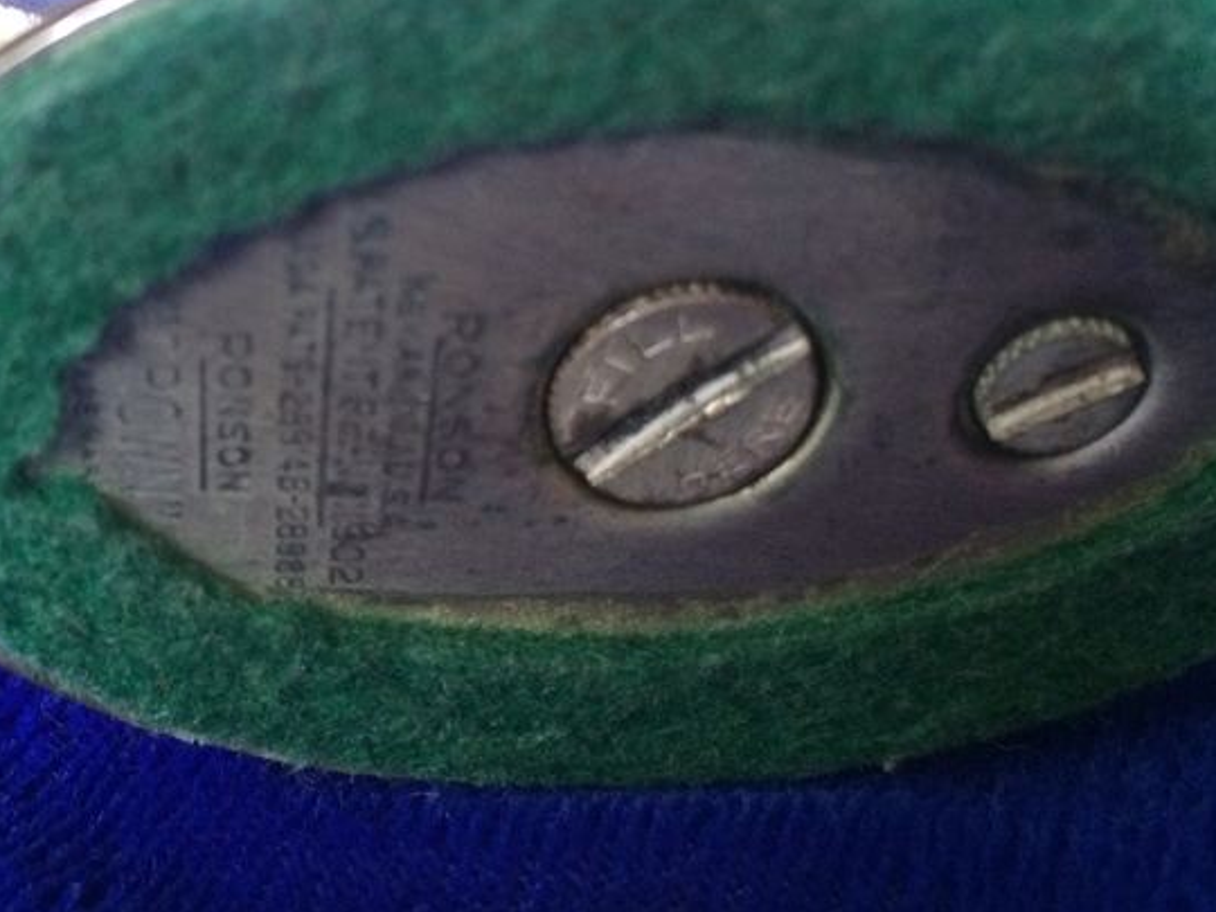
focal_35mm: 50
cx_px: 378
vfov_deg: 29.1
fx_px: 1756
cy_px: 418
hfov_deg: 37.7
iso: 200
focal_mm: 4.12
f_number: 2.2
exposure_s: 1/30
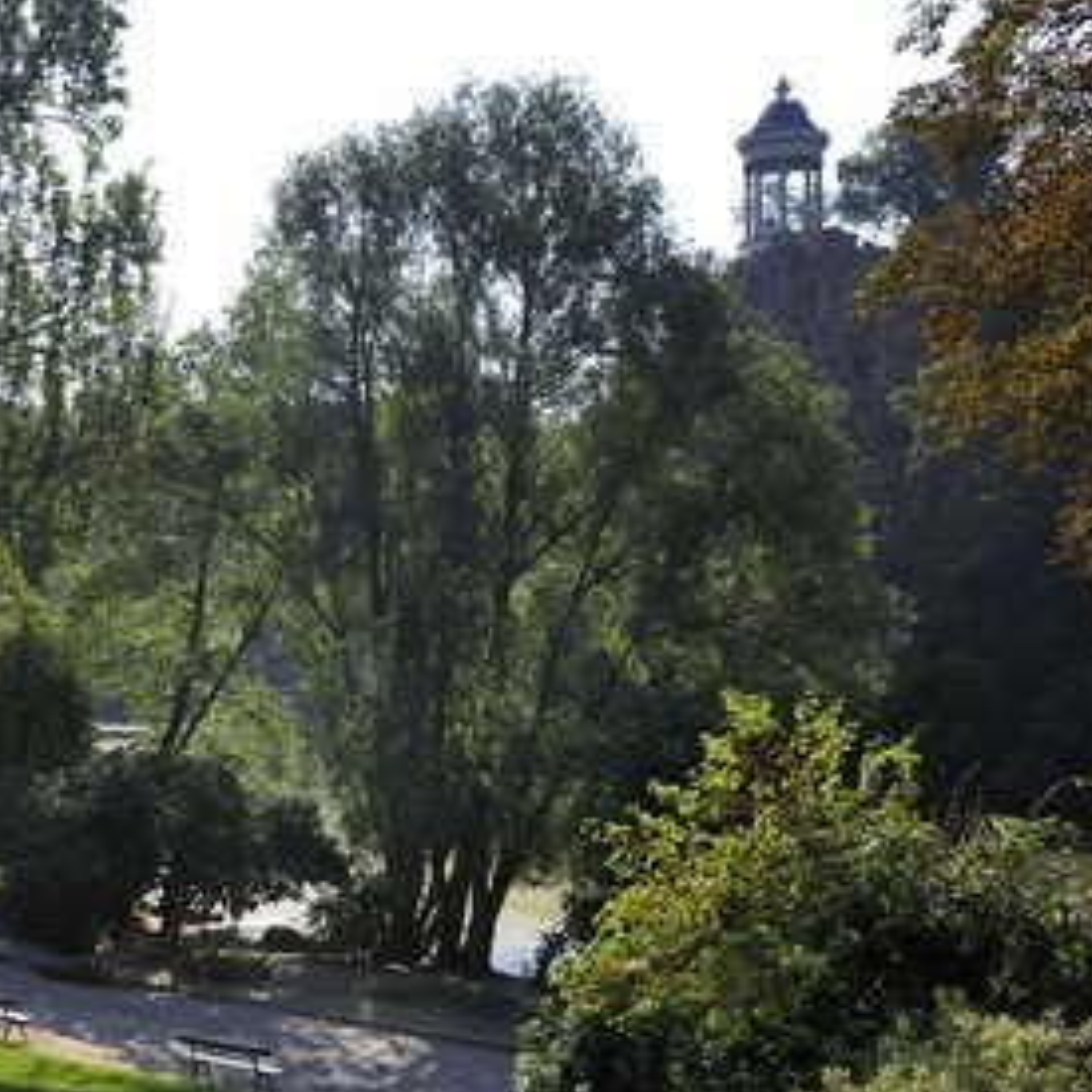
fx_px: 1856
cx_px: 290
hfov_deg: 32.3
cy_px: 548
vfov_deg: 32.8
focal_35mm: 52
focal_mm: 40
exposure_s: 1/160
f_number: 10
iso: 200
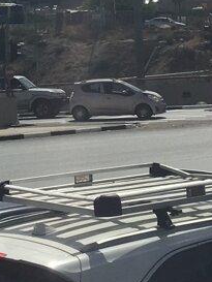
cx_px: 27
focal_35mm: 139
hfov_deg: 10.6
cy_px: -14
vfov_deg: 13.9
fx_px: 1134
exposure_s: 1/1603
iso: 25
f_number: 2.2
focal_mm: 4.15
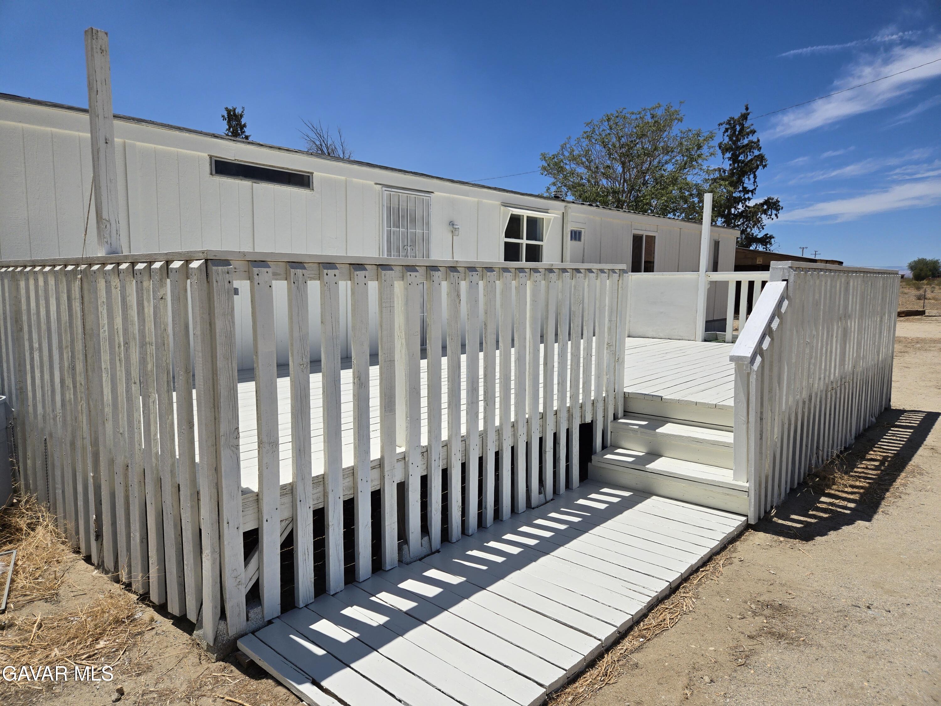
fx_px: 625
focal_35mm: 23
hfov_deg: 73.9
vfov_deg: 58.9
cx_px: 470
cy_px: 353
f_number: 1.8
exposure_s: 1/4273
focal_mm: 5.4
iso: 25
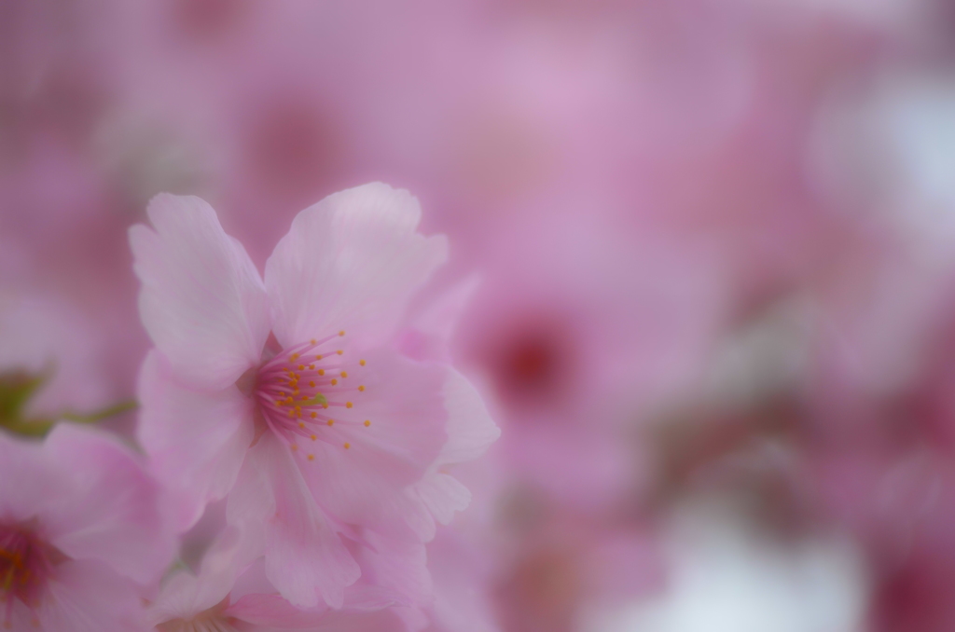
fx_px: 4169
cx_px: 478
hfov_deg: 13.1
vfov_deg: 8.7
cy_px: 316
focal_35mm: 158
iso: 500
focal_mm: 105
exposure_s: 1/5000
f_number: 3.2
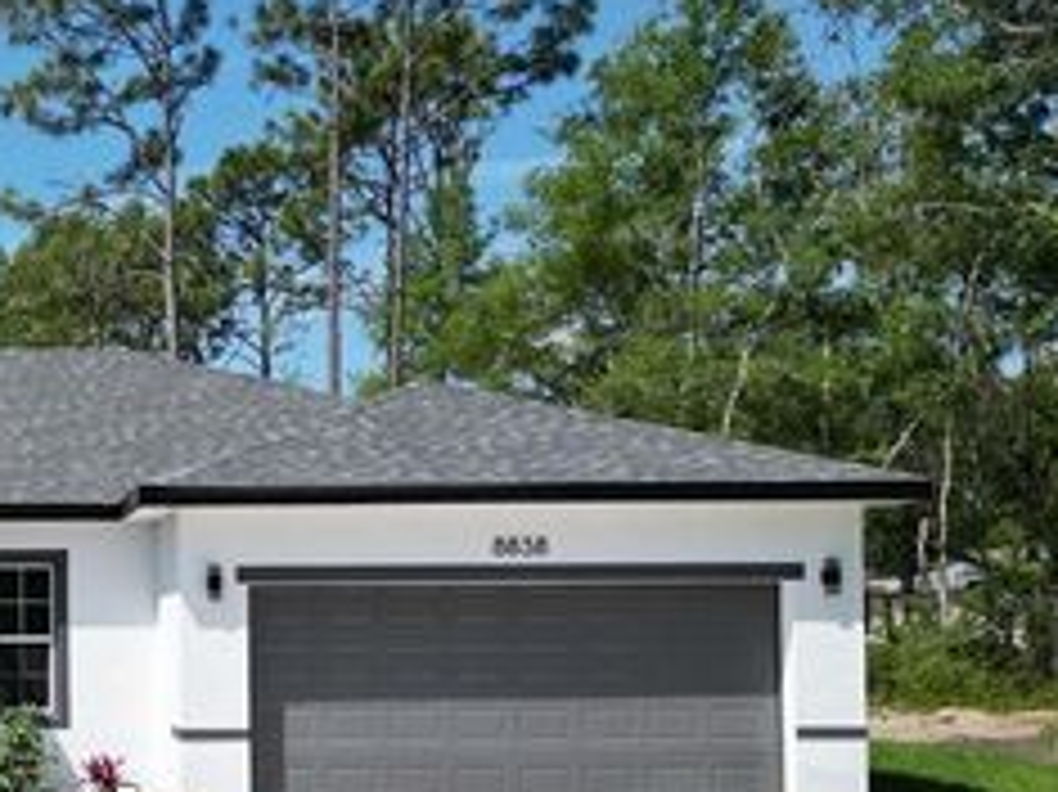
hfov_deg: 34.2
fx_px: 1558
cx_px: 0
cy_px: 601
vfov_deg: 28.1
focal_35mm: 51
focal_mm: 6.72
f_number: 1.7
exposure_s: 1/4000
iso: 200
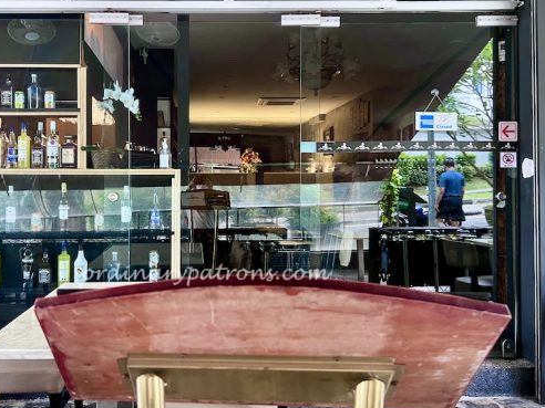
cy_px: 172
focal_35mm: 34
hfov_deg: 53.4
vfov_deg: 41.7
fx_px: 535
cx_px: 204
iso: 500
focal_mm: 5.7
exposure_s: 1/57
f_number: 1.5
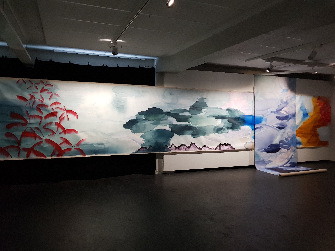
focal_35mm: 26
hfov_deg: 67.3
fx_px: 252
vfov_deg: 53.1
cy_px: 126
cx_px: 168
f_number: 1.7
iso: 250
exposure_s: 1/24
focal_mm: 4.2
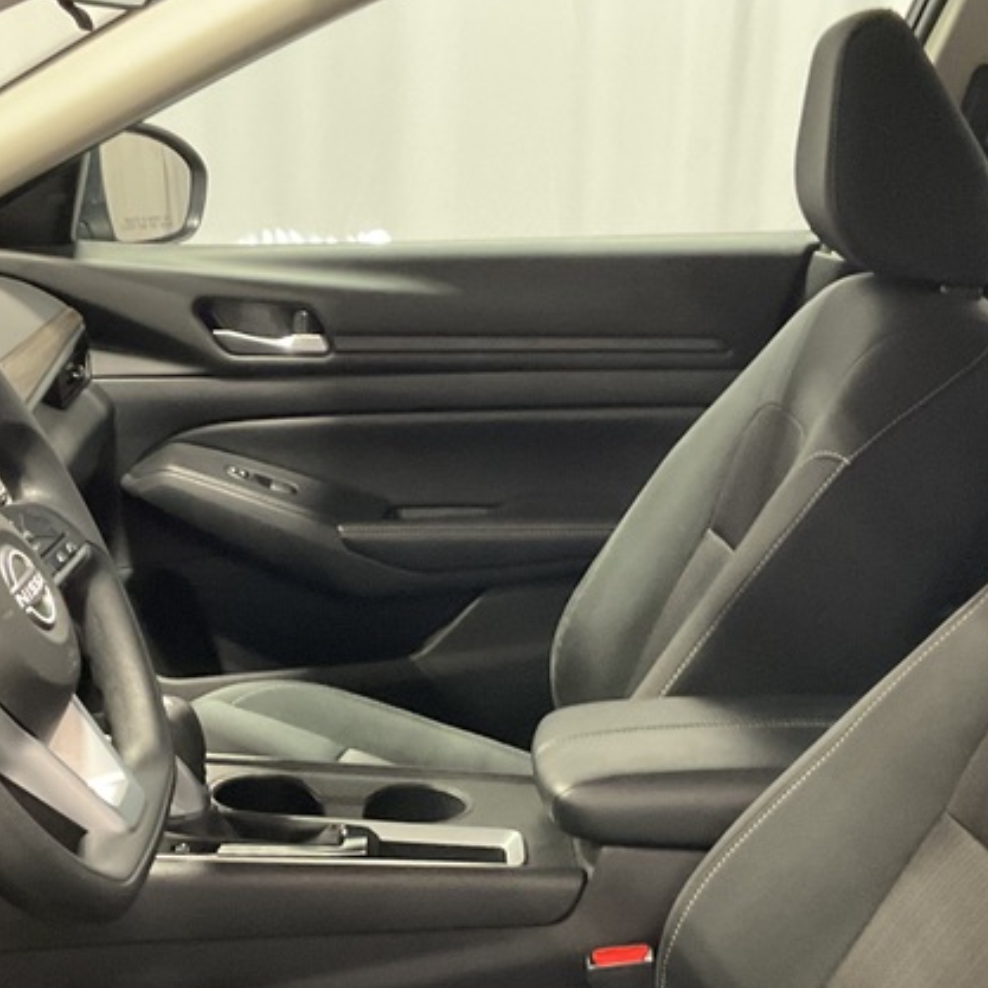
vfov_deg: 28.8
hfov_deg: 29.1
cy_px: 692
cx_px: 486
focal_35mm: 59
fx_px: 1905
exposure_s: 1/33
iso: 320
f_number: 1.8
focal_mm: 3
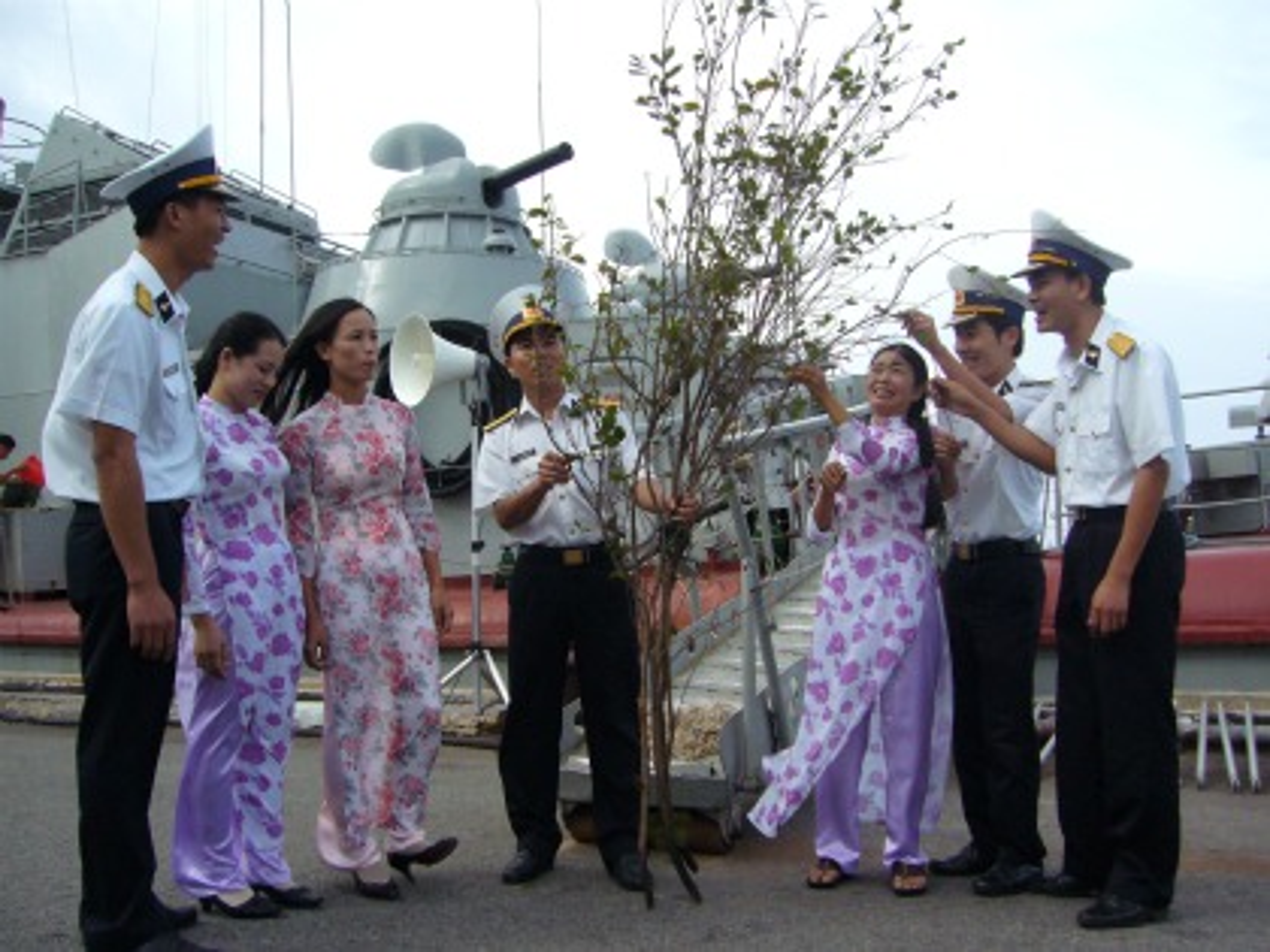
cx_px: 635
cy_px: 476
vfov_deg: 40.7
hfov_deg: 52.6
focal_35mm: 35
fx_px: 1284
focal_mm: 5.8
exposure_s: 1/500
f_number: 5.6
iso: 200
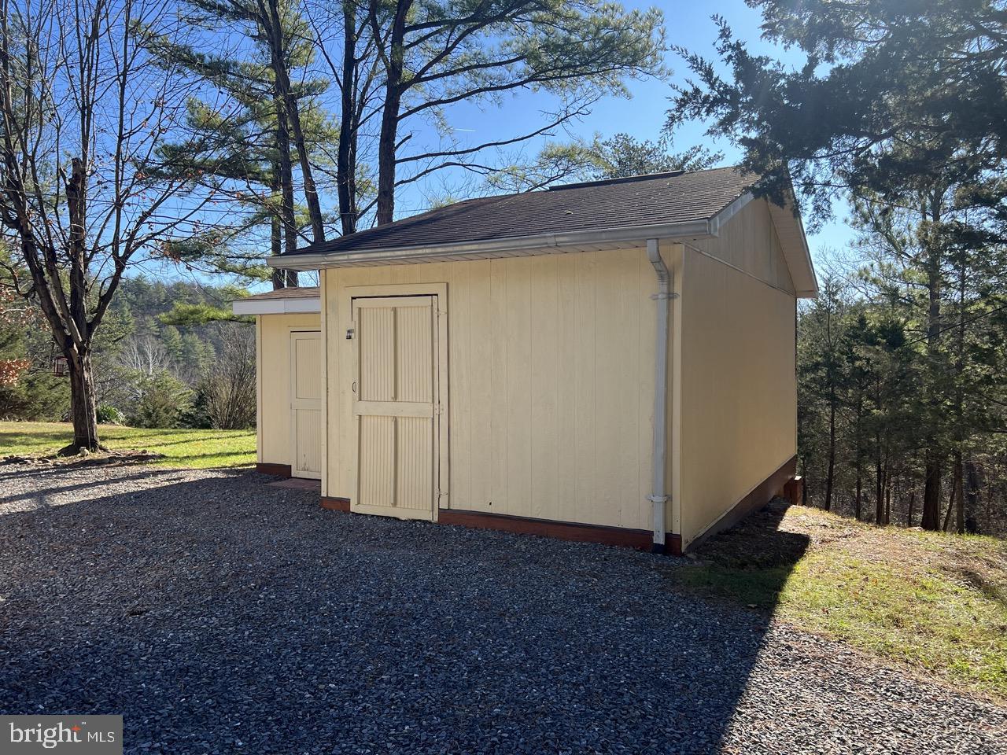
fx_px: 756
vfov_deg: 53.1
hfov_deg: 67.3
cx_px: 504
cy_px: 378
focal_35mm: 26
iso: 50
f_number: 1.5
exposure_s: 1/1395
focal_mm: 5.7
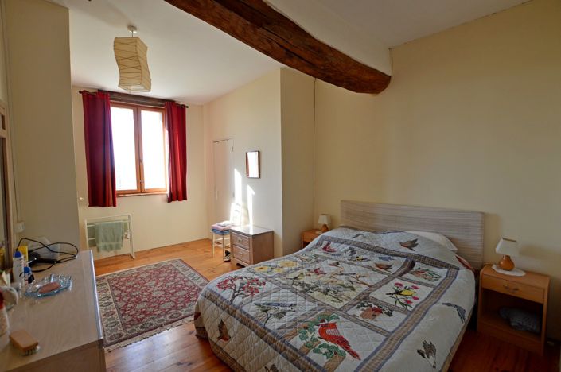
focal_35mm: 15
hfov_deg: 100.5
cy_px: 186
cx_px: 280
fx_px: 233
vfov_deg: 77.2
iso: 400
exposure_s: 1/80
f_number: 4.5
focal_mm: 10
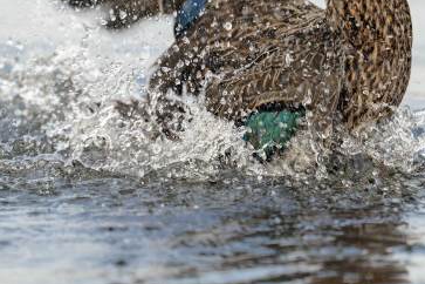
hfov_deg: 1.6
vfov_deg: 1.0
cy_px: 22
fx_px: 15618
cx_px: 317
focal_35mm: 1323
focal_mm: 600
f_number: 4
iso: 2000
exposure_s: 1/500
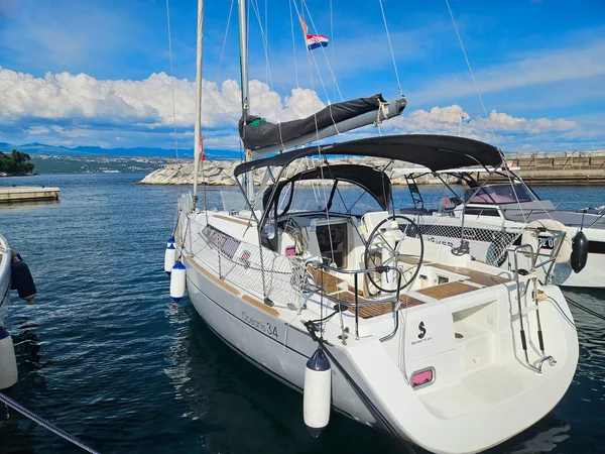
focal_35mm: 23
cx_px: 302
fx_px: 402
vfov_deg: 58.9
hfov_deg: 73.9
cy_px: 227
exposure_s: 1/3717
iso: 25
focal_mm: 5.4
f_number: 1.8
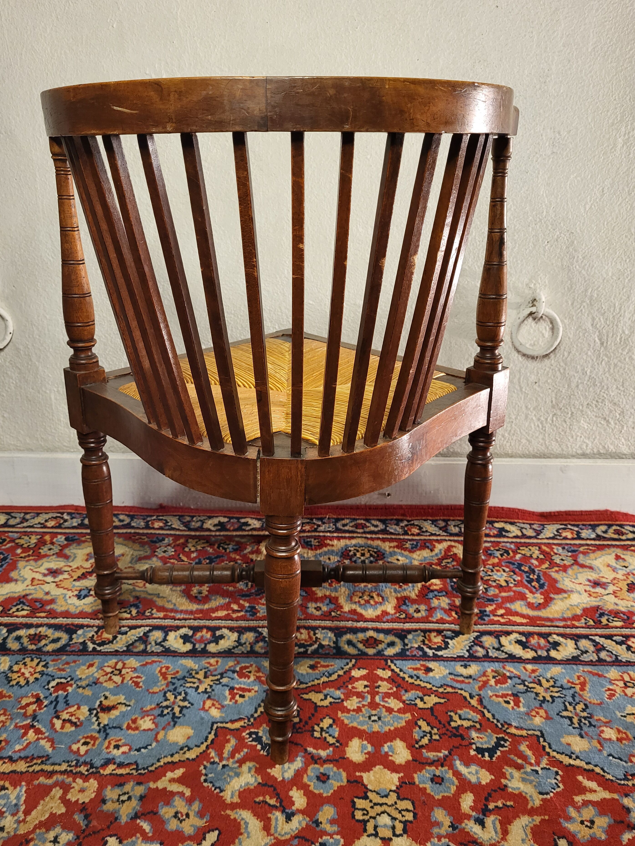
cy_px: 419
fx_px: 685
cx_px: 294
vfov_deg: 63.4
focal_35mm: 28
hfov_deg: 49.7
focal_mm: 5.4
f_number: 1.8
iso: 320
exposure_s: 1/100
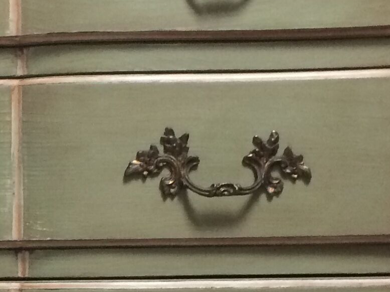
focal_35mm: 122
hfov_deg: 15.6
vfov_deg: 11.9
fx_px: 1375
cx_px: -65
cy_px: 333
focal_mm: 4.15
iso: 160
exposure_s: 1/33
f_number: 2.2
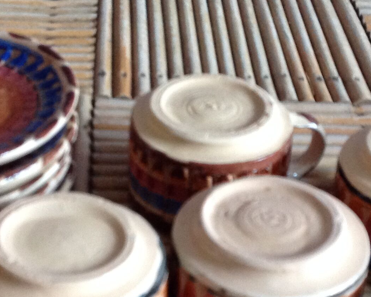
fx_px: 922
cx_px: 206
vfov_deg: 18.1
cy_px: 250
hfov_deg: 22.7
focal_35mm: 84
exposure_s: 1/15
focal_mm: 4.28
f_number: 2.4
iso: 250
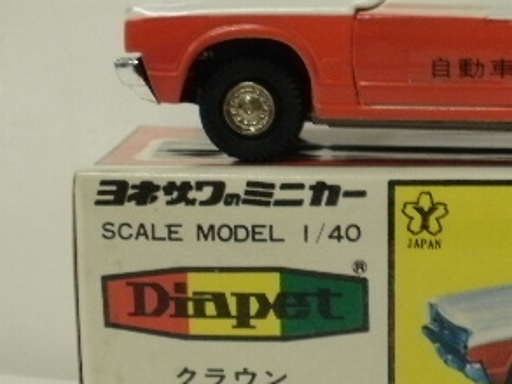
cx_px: 496
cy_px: 169
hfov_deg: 19.9
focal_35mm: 96
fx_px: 1421
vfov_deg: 15.4
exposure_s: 1/15
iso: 125
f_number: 4
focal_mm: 7.7
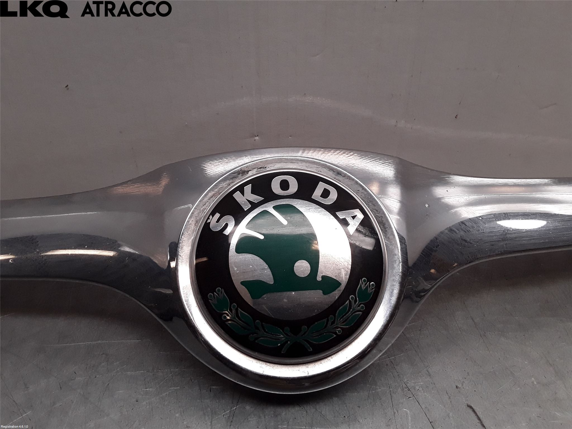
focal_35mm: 28
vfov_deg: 49.7
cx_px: 286
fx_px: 463
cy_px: 214
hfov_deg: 63.4
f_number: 1.9
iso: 100
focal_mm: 2.91
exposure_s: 1/236
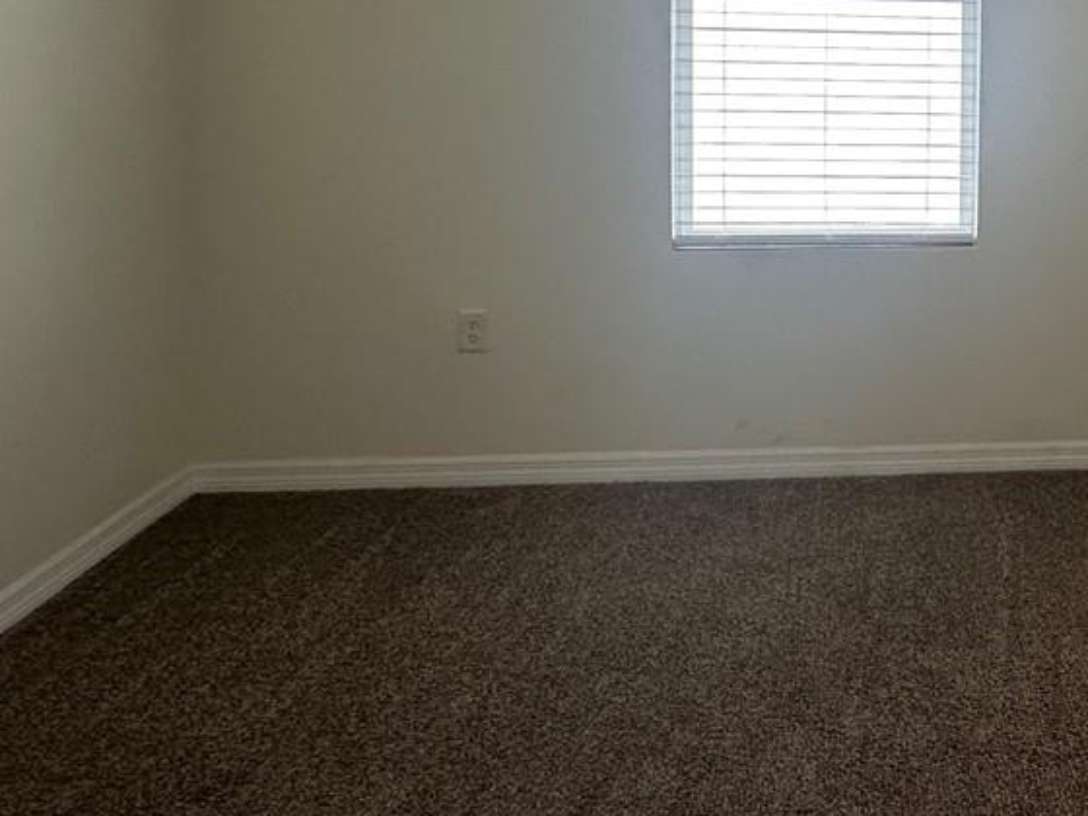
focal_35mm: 40
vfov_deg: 33.9
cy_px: 76
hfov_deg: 42.9
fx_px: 1257
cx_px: 979
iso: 80
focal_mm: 2.22
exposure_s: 1/120
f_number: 2.2
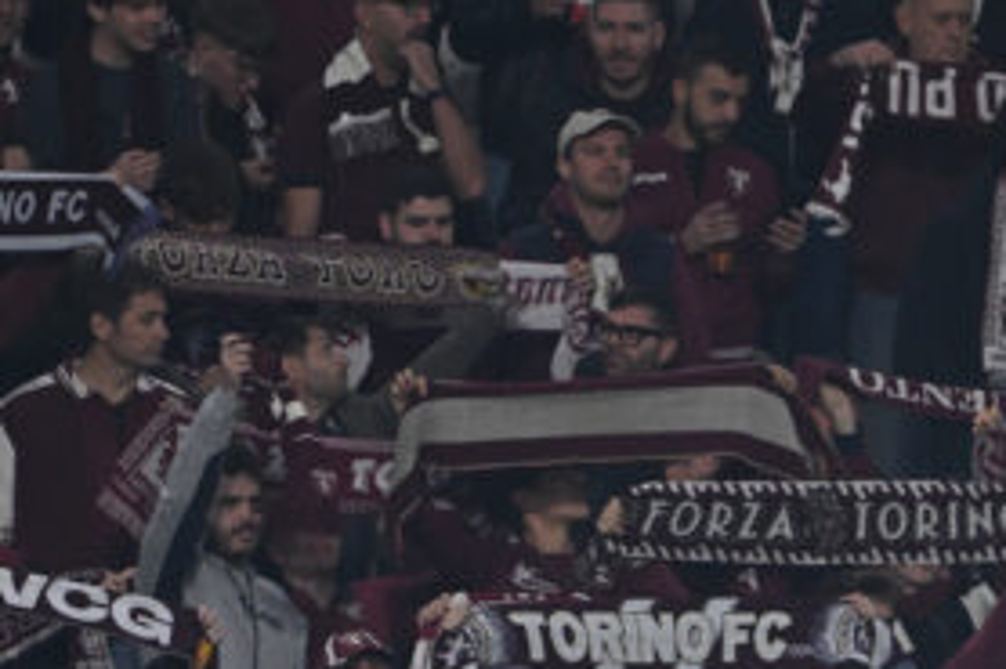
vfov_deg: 0.9
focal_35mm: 1474
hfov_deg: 1.4
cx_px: 926
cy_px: 1199
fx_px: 41164
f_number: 3.2
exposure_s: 1/1000
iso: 1600
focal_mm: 400
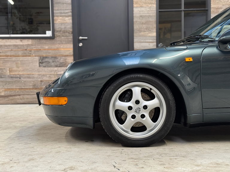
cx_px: 115
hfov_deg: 39.7
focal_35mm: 48
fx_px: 319
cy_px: 86
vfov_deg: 30.3
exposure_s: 1/33
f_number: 1.78
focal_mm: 6.76
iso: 320
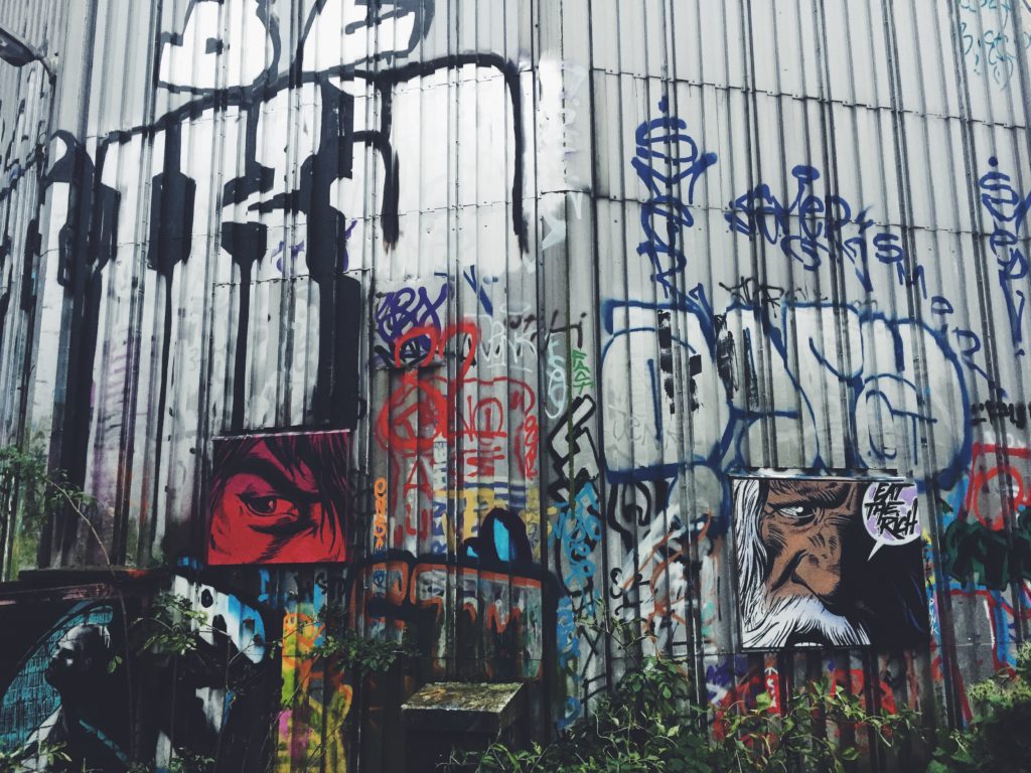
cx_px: 516
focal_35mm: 29
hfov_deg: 61.7
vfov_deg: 48.2
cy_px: 386
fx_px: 864
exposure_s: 1/33
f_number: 2.2
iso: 64
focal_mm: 4.15
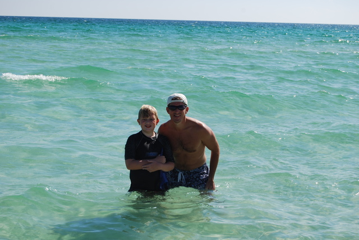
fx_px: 823
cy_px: 120
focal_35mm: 82
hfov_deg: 24.6
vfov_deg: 16.6
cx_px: 180
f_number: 9
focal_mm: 55
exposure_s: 1/320
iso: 100
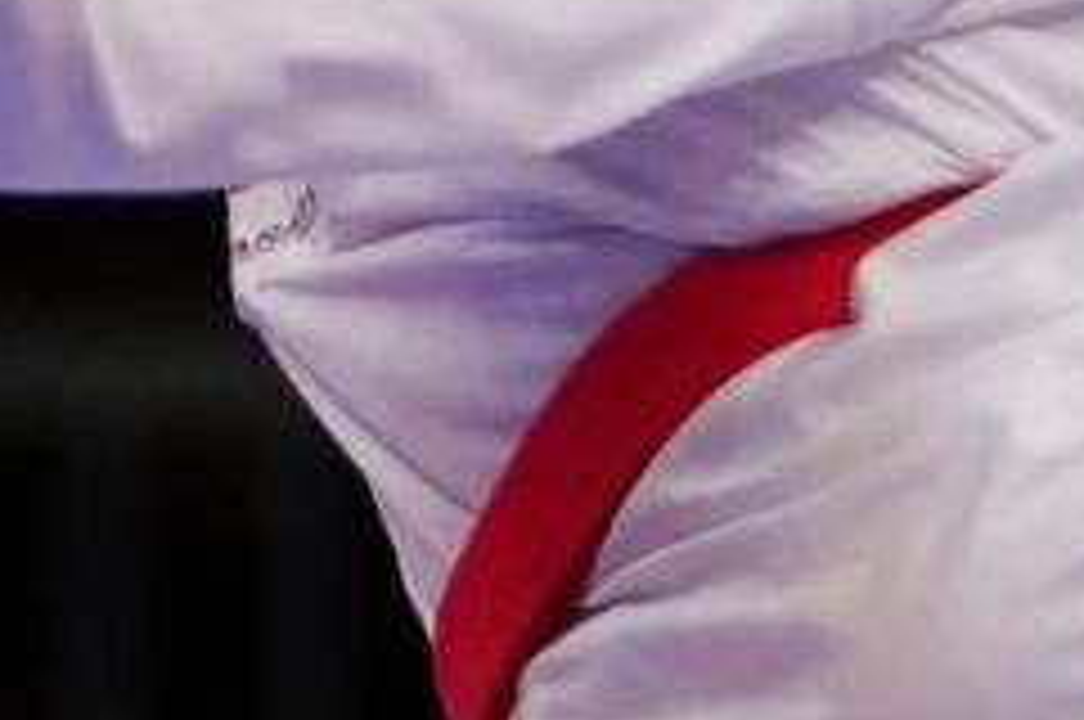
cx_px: 801
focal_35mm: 1736
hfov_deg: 1.2
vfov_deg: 0.8
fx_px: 52202
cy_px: -212
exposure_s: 1/1000
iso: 500
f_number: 2.8
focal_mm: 155
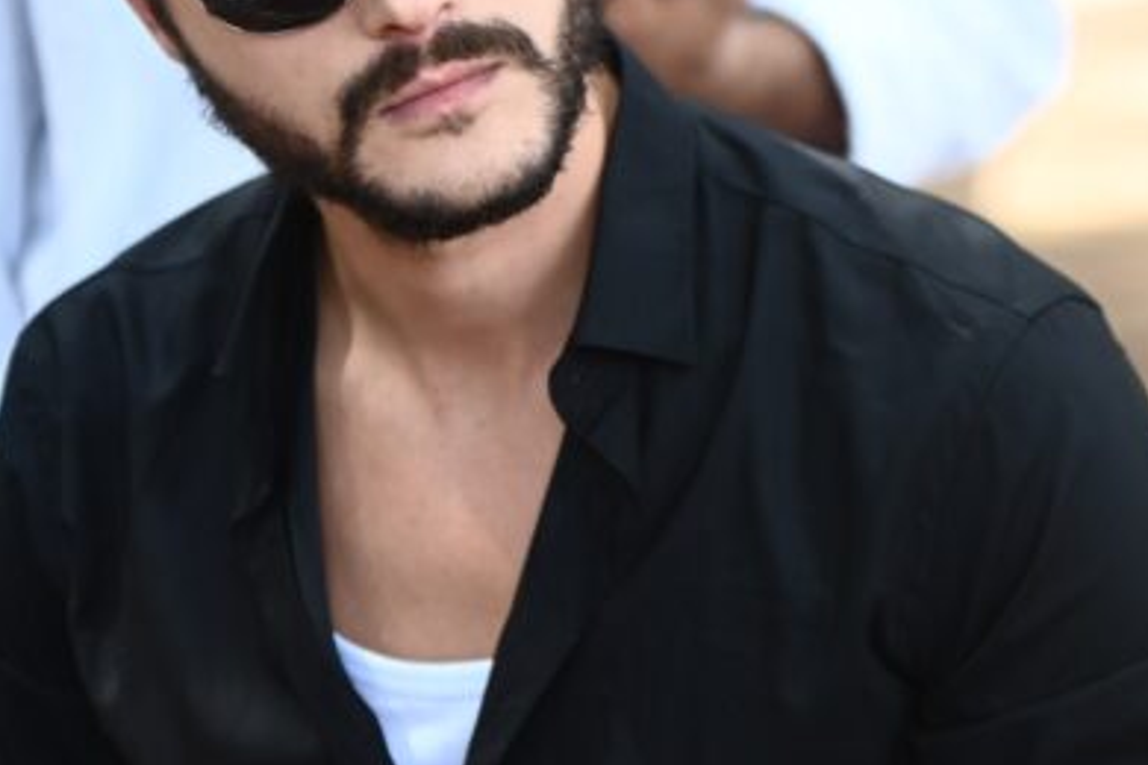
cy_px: 341
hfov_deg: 7.3
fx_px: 8928
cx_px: 1227
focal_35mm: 280
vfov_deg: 4.9
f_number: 3.2
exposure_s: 1/125
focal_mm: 130
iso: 250
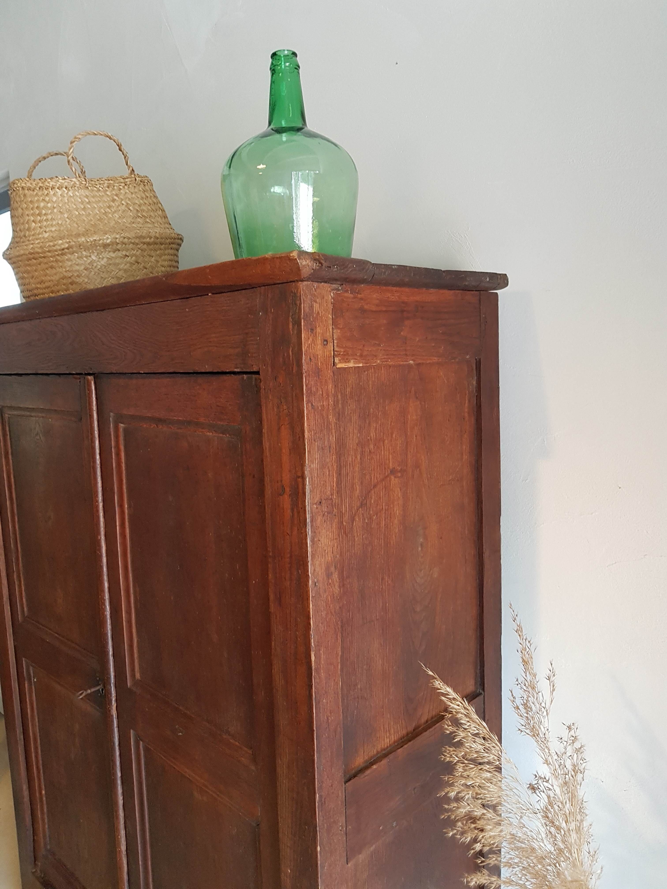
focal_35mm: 26
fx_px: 668
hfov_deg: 53.1
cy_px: 444
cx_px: 334
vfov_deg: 67.3
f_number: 1.7
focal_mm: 4.2
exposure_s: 1/25
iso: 200
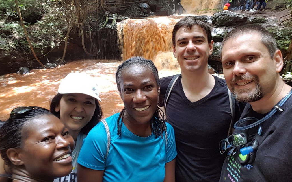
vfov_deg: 52.9
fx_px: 183
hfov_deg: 77.2
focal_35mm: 23
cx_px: 149
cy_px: 85
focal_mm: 2.1
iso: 50
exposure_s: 1/33
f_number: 1.7
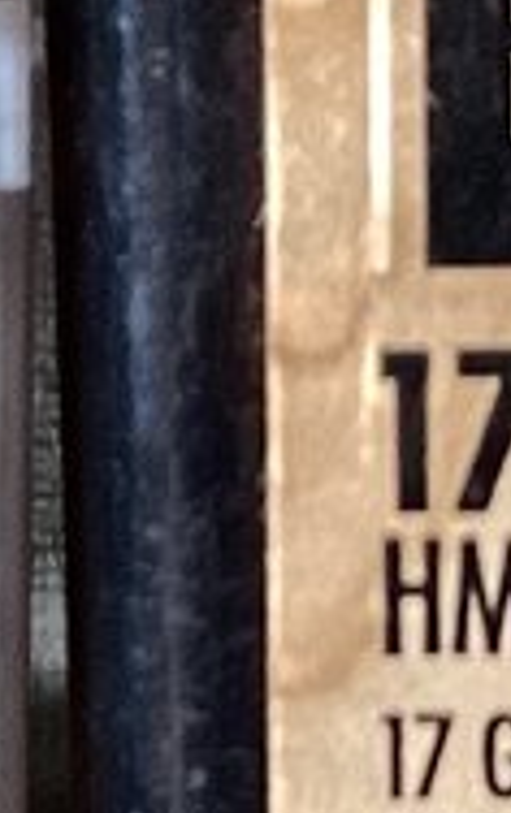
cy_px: 668
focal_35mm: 264
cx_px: 240
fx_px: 5865
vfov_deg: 7.9
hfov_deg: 5.0
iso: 200
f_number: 2.4
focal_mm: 3.3
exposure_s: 1/50
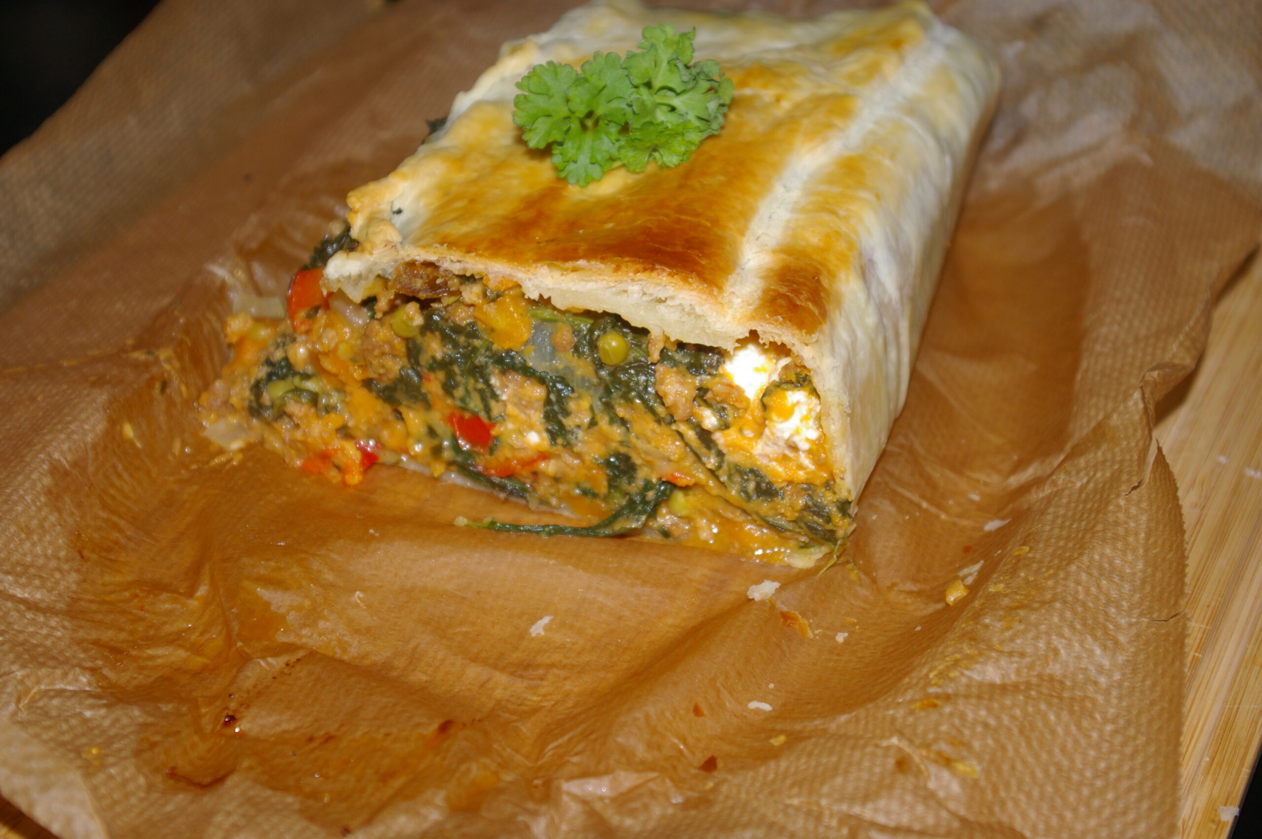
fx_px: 2101
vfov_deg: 22.6
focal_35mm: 60
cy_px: 420
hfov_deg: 33.4
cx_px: 631
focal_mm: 40
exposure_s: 1/60
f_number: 4.5
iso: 200
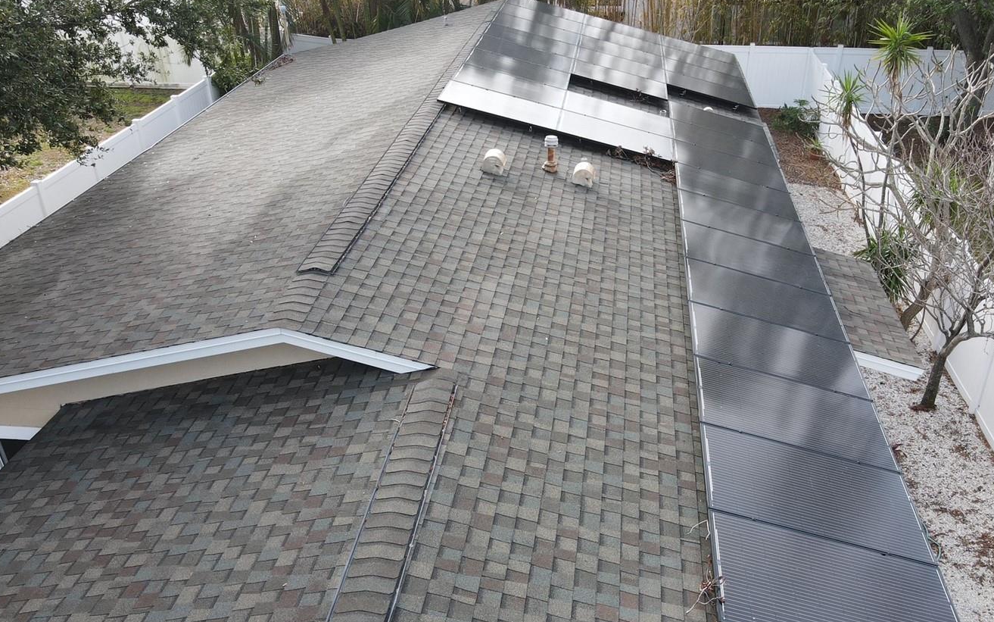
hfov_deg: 61.1
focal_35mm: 31
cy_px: 342
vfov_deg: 40.6
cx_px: 551
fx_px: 840
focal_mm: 4.5
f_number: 2.8
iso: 100
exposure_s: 1/120
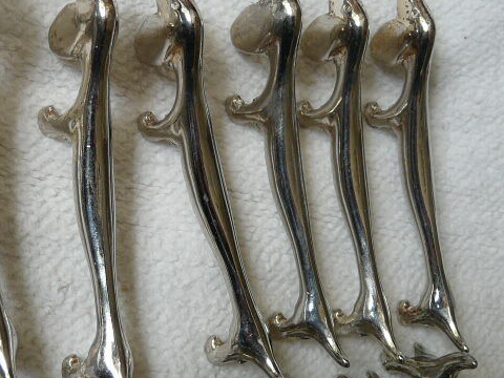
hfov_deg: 32.1
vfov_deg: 24.4
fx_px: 874
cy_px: 165
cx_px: 216
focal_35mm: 60
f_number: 2.8
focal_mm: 4.7
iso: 100
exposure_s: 1/80
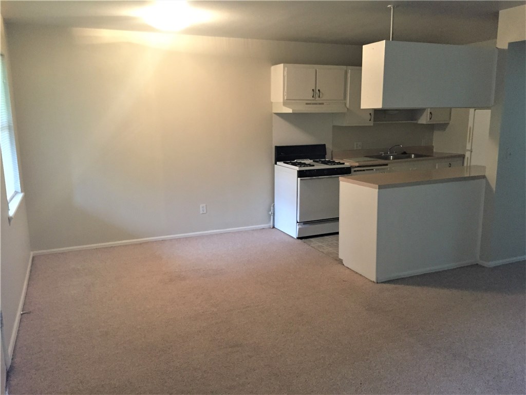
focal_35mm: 29
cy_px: 198
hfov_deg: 61.7
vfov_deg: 48.2
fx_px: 441
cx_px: 263
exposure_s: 1/15
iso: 500
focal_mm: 4.15
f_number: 2.2
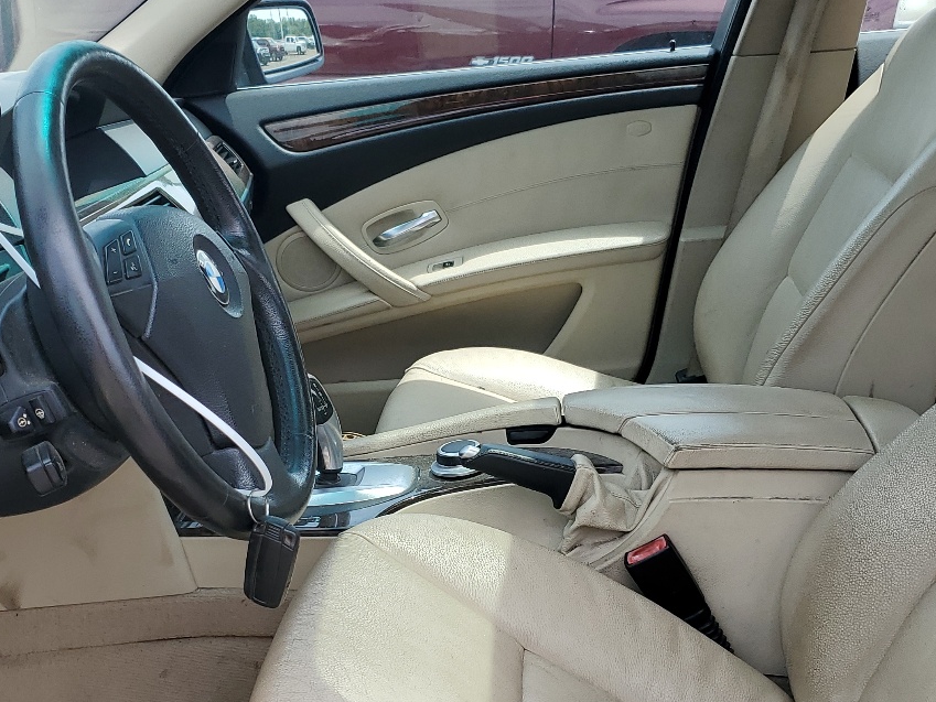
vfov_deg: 29.5
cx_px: 432
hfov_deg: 38.9
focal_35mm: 49
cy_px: 456
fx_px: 1325
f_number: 1.5
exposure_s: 1/1000
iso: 50
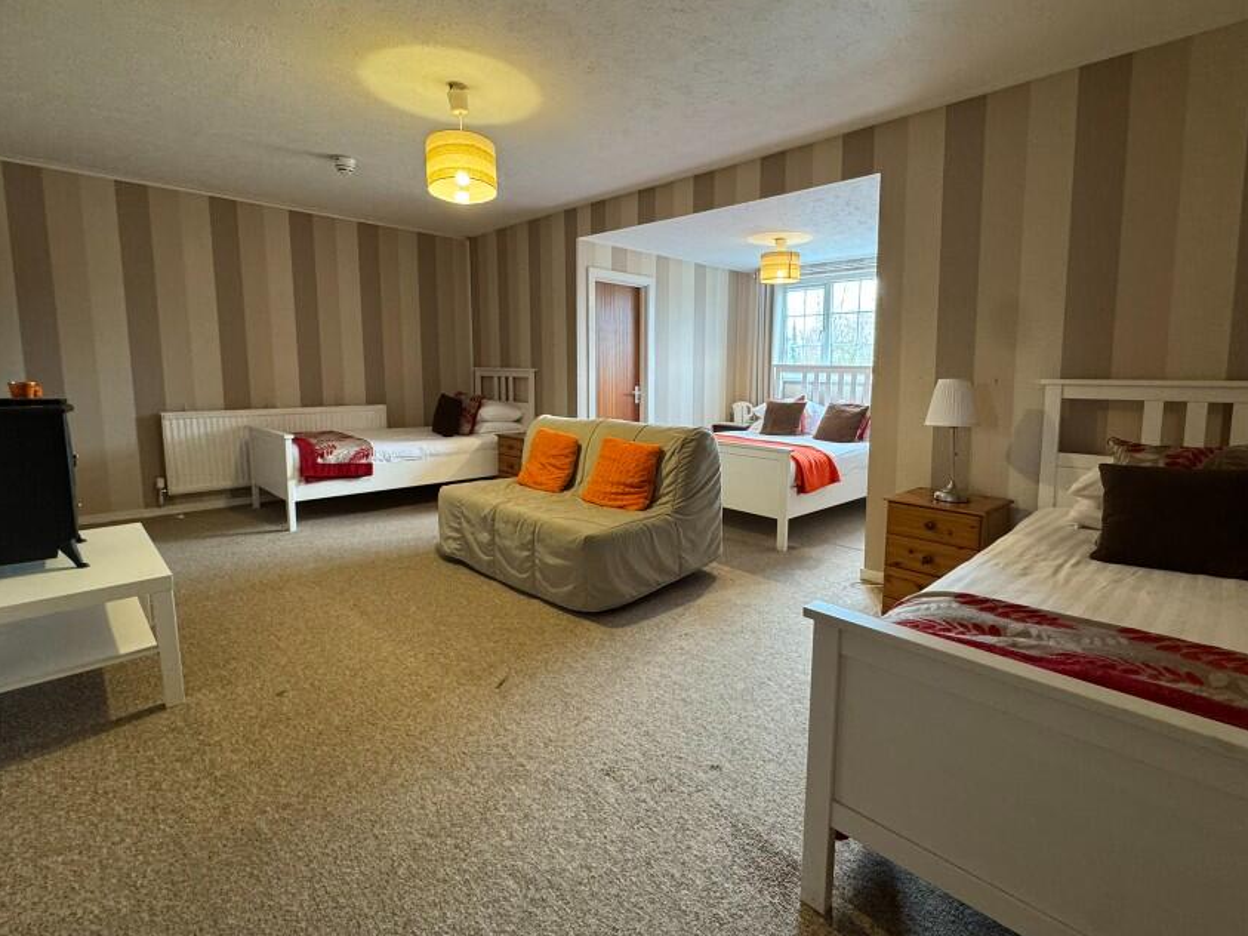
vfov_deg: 74.6
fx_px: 613
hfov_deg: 90.9
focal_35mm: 17
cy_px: 438
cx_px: 659
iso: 250
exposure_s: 1/50
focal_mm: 2.22
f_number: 2.2
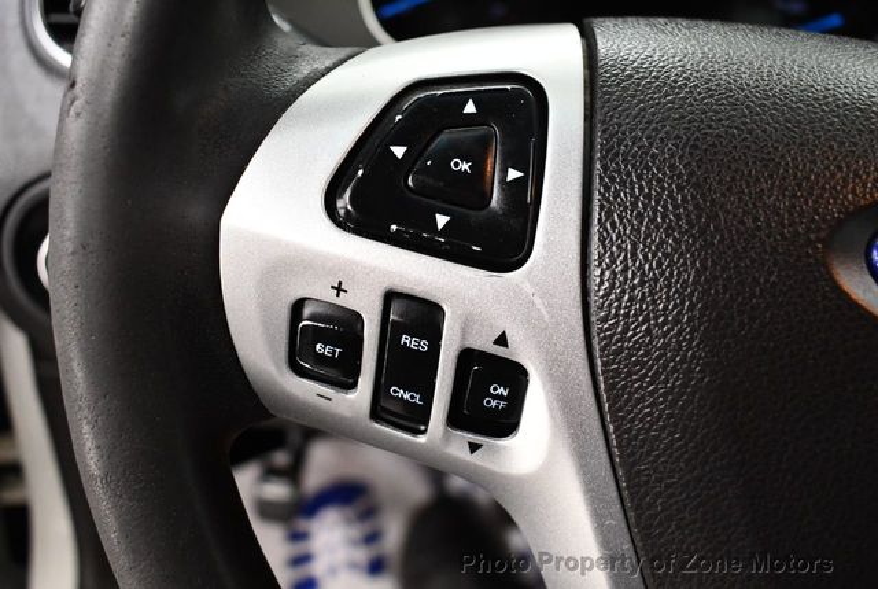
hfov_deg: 53.1
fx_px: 879
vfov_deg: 37.0
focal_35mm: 36
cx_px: 439
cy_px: 294
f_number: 3.5
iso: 2000
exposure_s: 1/125
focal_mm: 18
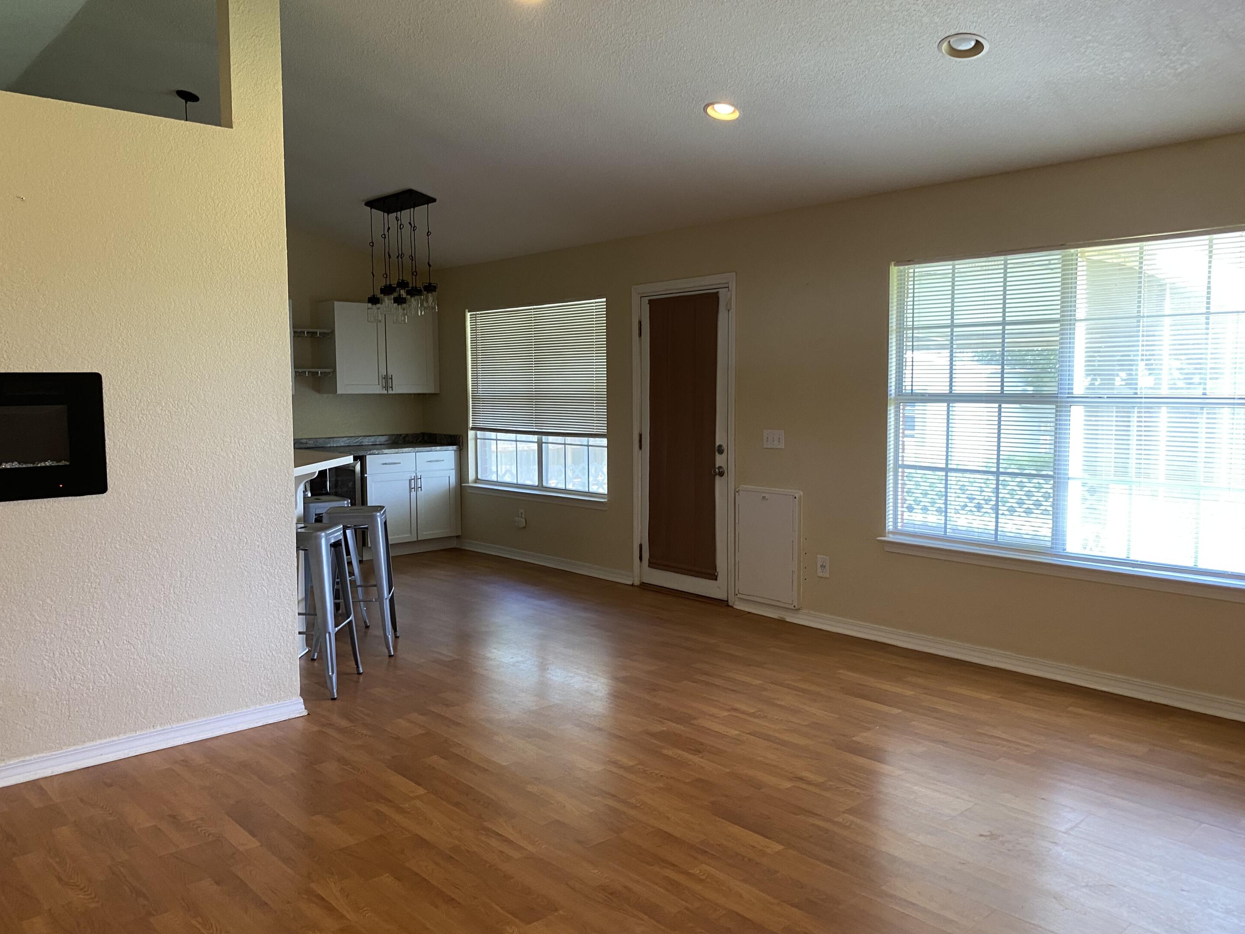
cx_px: 603
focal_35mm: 27
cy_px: 450
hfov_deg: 65.3
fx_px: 971
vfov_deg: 51.3
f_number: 1.8
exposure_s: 1/60
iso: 160
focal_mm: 4.25
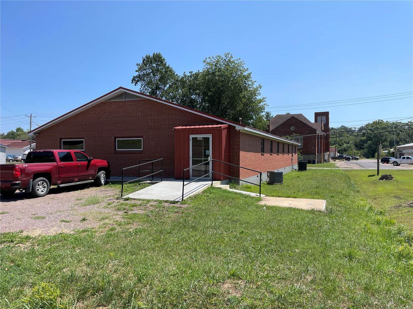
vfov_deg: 53.1
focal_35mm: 26
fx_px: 310
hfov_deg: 67.3
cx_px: 206
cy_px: 154
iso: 32
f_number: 1.6
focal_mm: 4.2
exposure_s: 1/3040
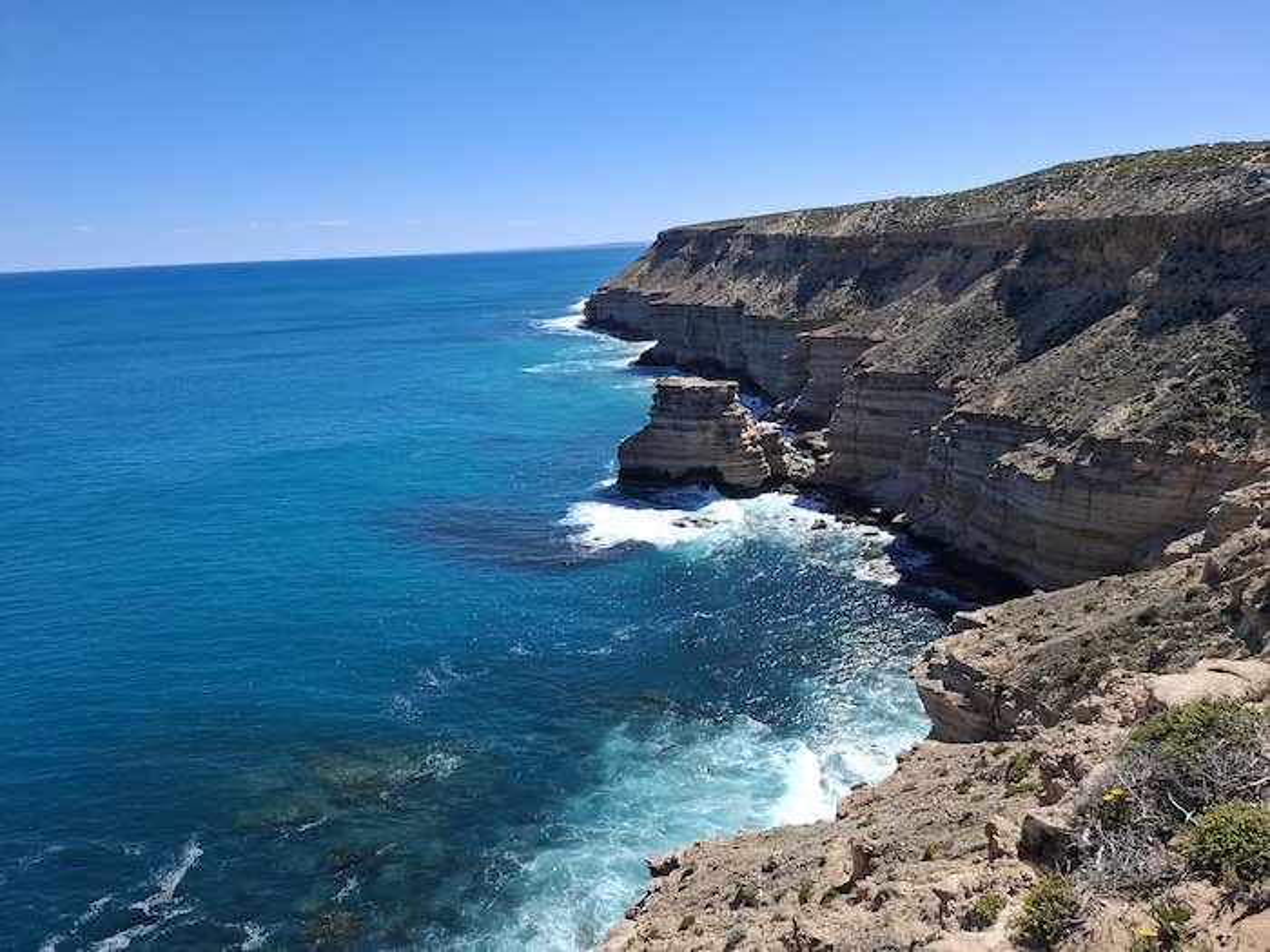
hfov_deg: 73.9
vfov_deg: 58.9
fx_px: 844
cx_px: 635
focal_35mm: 23
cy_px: 476
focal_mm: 5.54
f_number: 1.8
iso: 50
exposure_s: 1/2058
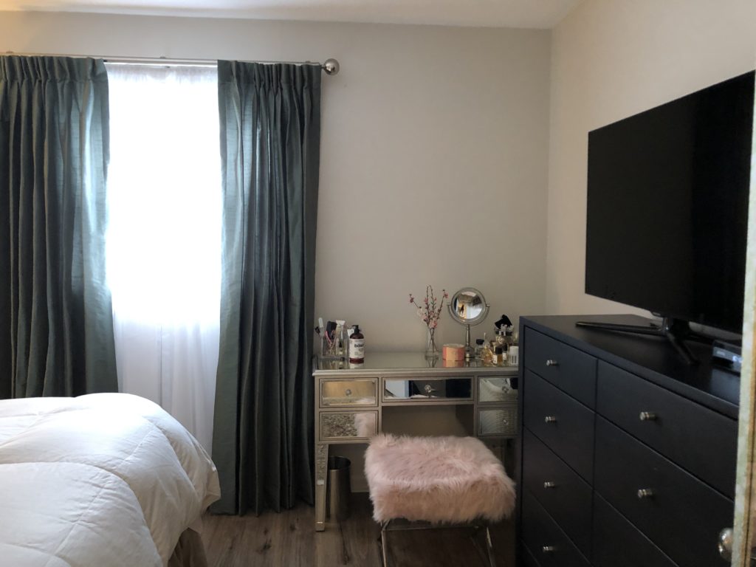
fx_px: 612
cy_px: 284
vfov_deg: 49.7
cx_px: 378
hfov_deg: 63.4
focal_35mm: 28
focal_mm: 3.99
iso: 100
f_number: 1.8
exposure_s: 1/13
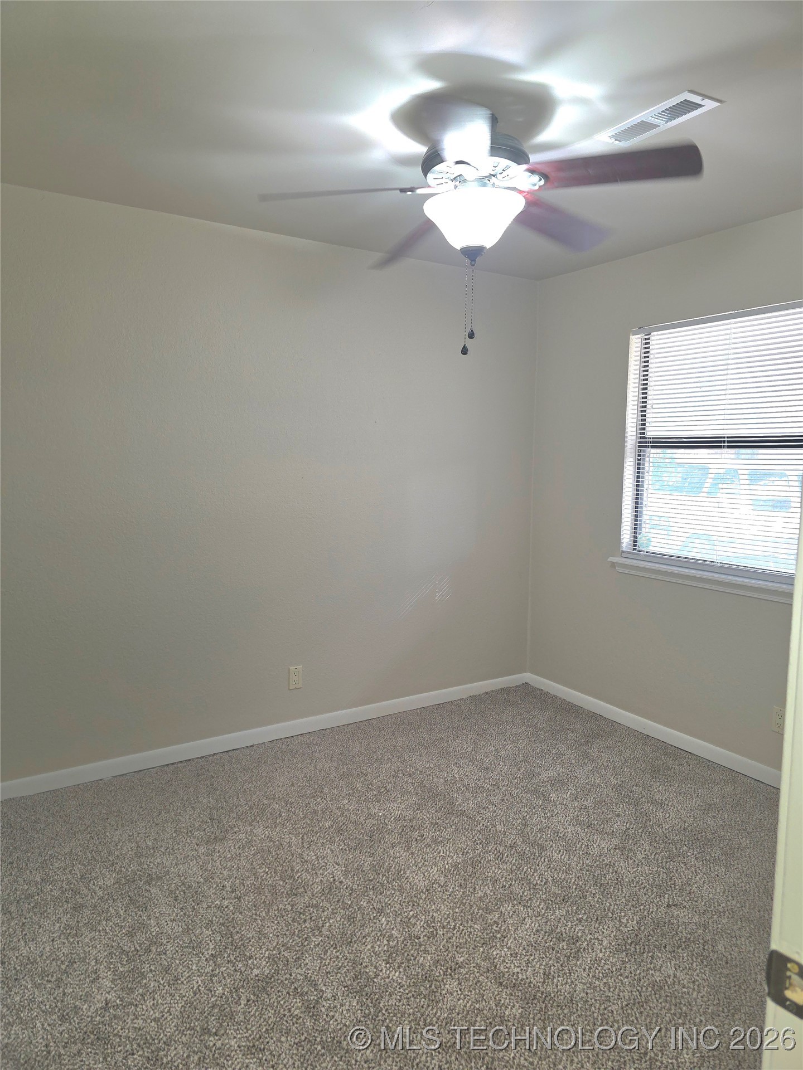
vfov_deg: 73.9
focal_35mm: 23
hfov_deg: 58.9
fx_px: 711
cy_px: 535
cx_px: 402
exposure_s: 1/40
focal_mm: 6.3
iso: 100
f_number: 1.7
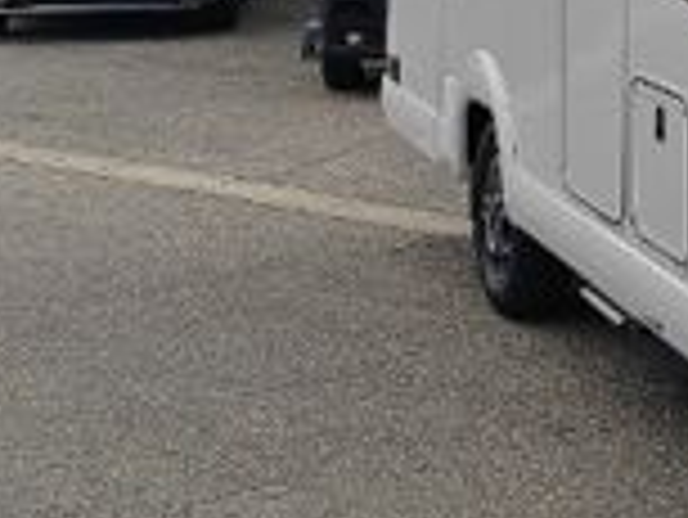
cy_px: -81
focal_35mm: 113
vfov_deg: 12.8
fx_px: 2248
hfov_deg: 15.9
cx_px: 1043
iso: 100
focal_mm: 5.52
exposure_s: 1/460
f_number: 1.9
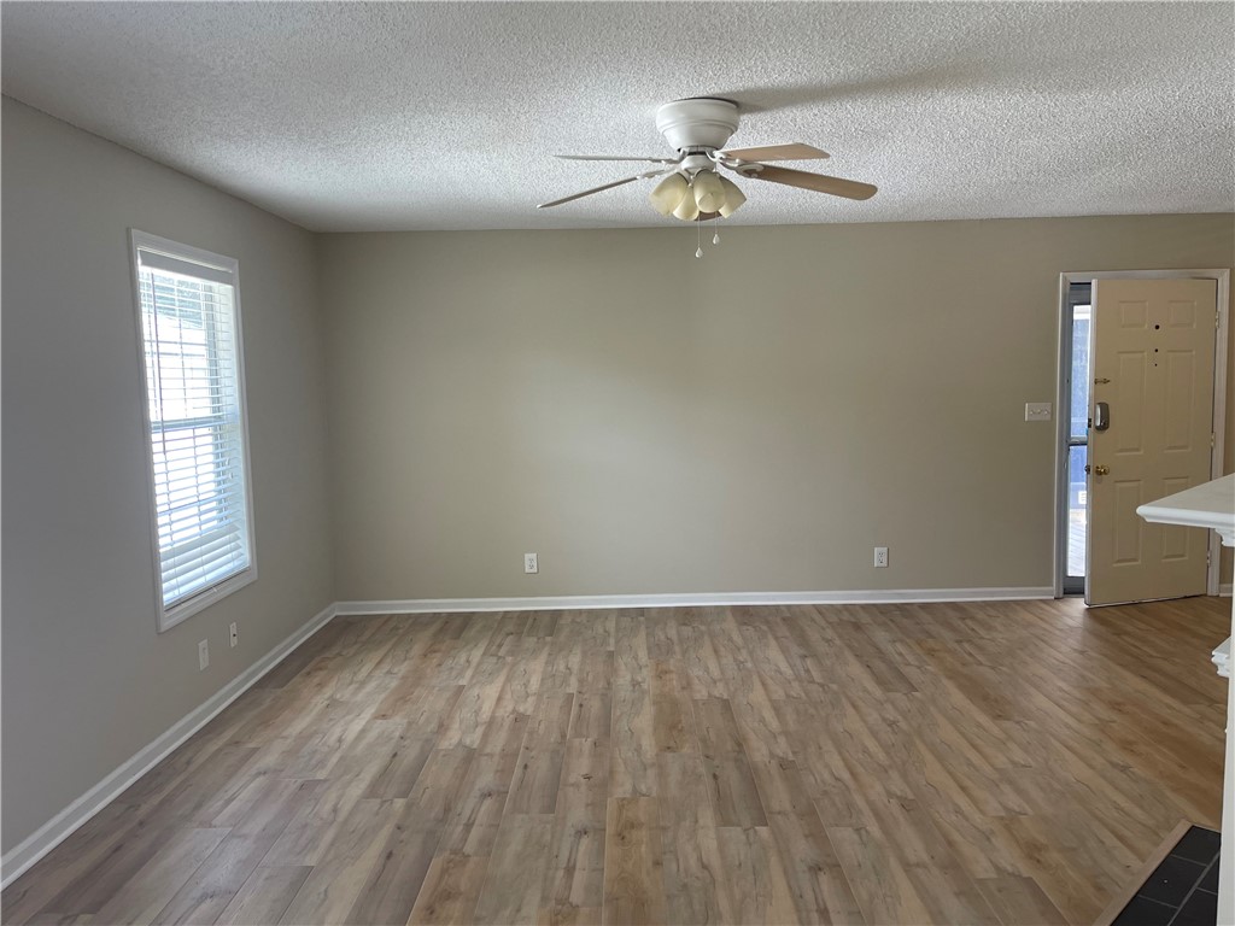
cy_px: 463
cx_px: 618
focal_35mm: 26
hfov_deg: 67.3
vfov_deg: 53.1
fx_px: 928
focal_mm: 5.1
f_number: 1.6
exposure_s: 1/121
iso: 125
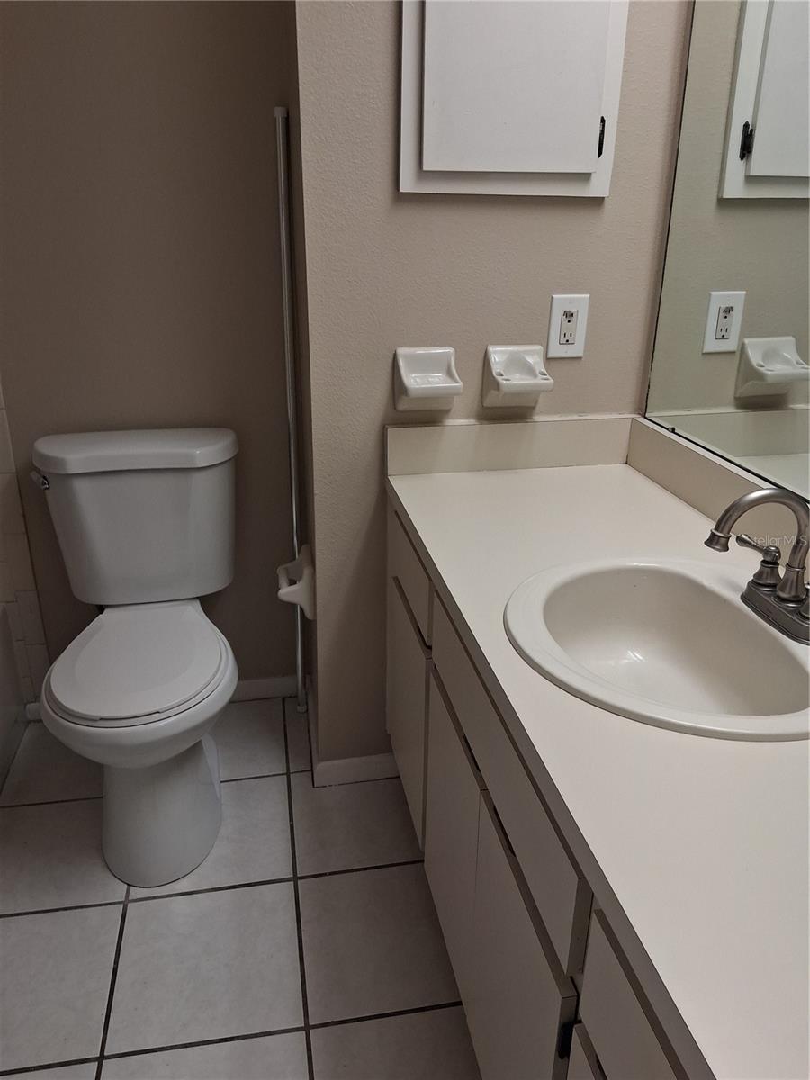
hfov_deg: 53.1
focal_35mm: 26
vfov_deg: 67.3
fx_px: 811
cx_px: 405
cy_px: 540
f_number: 1.8
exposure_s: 1/120
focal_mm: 3.98
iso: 250
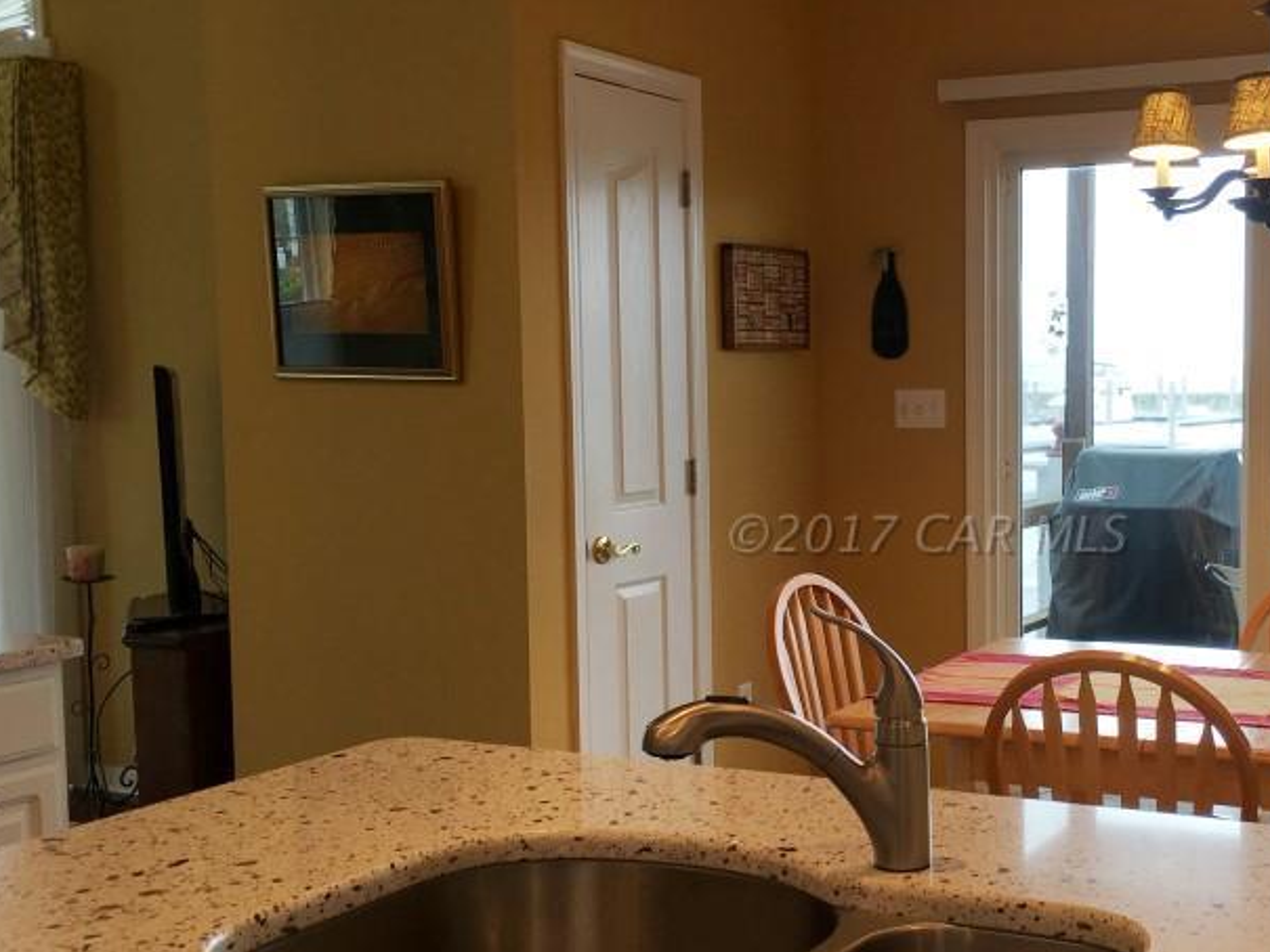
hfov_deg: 40.3
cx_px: 928
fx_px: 1688
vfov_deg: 31.5
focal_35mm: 46
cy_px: 533
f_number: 2.2
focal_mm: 4.15
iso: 25
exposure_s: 1/60
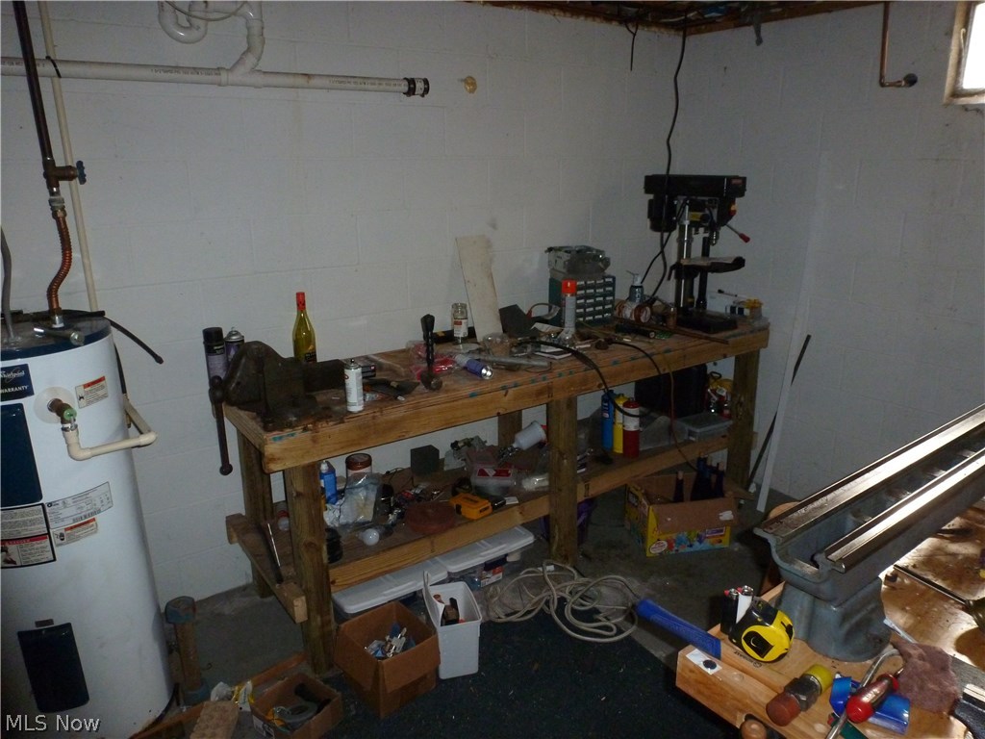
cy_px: 370
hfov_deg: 71.6
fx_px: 683
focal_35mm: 24
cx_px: 492
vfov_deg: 56.8
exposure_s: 1/60
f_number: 3.3
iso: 400
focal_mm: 4.3
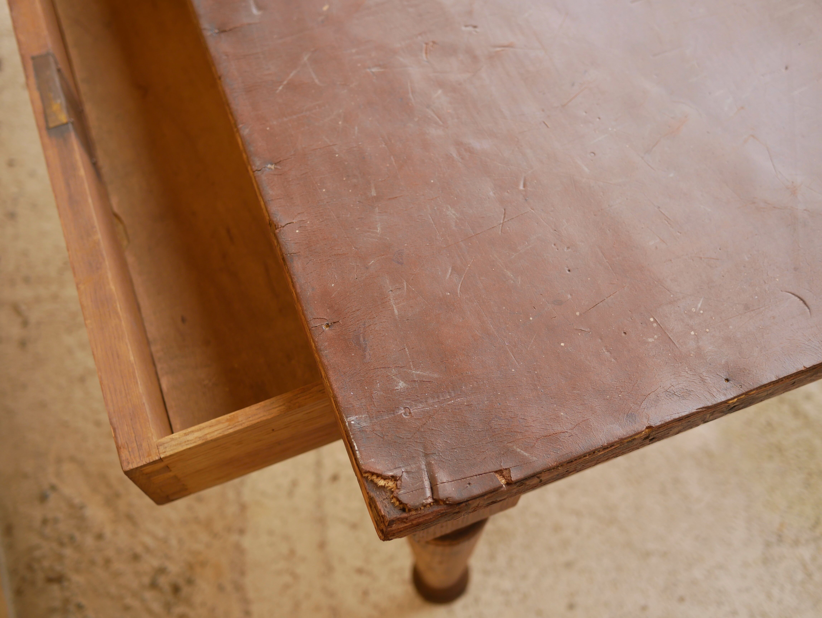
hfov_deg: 46.8
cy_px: 309
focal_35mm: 40
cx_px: 411
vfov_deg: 36.0
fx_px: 950
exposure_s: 1/200
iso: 200
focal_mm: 20
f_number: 2.2
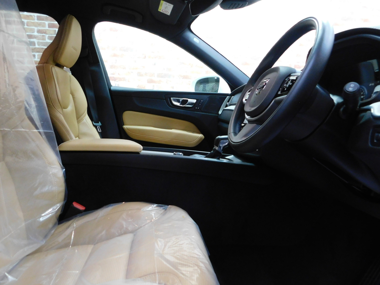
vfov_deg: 54.9
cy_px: 140
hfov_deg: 69.4
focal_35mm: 25
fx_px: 274
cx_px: 183
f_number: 3
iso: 400
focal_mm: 4
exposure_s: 1/10
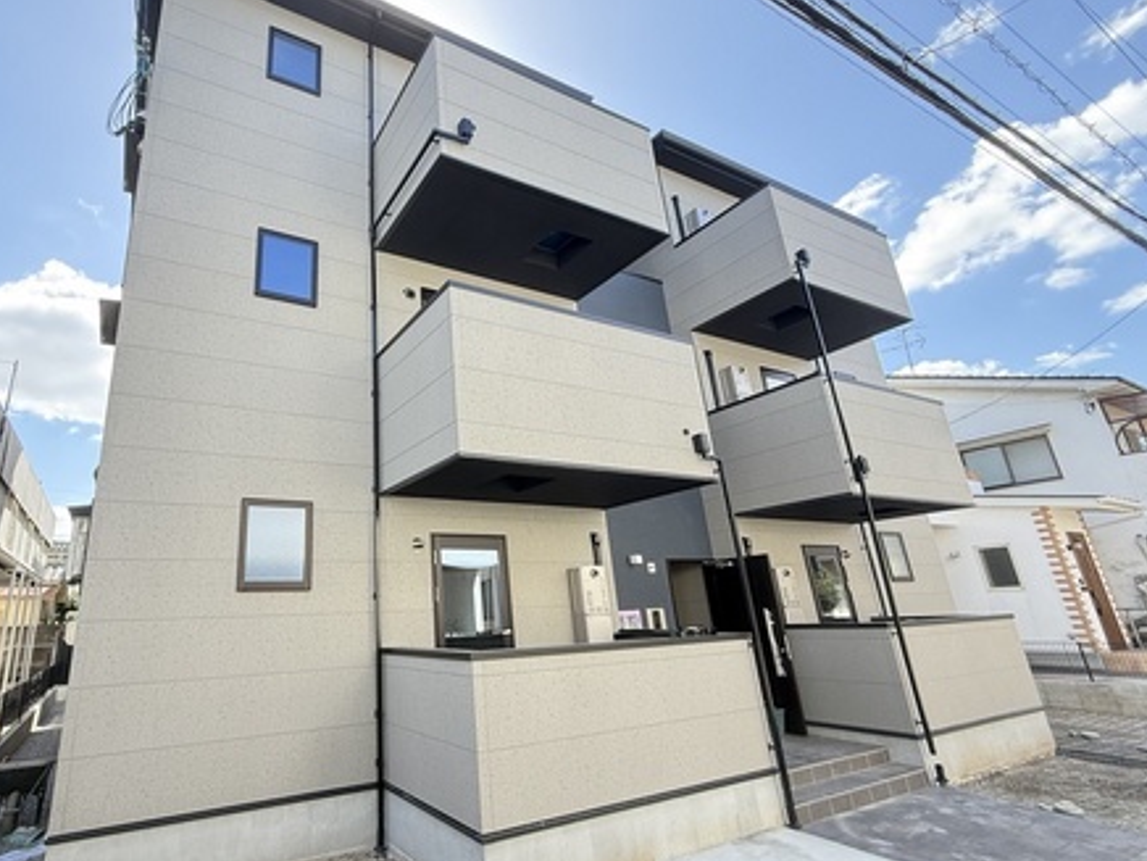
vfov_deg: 71.6
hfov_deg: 85.9
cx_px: 424
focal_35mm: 18
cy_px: 427
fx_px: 596
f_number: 2.2
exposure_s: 1/228
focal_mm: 2.22
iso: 64
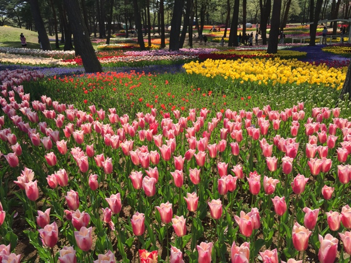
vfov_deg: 48.2
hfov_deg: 61.7
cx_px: 176
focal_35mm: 29
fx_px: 294
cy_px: 132
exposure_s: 1/1883
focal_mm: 4.15
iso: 32
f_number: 2.2
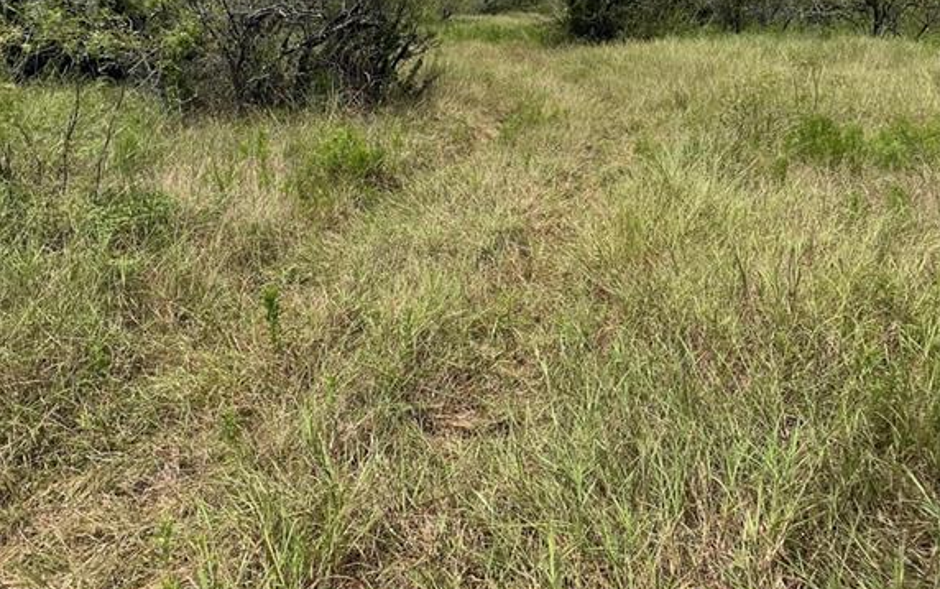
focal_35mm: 37
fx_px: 948
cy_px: 114
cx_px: 470
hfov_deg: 52.7
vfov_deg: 33.4
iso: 32
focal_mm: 4.2
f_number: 1.6
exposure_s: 1/6494
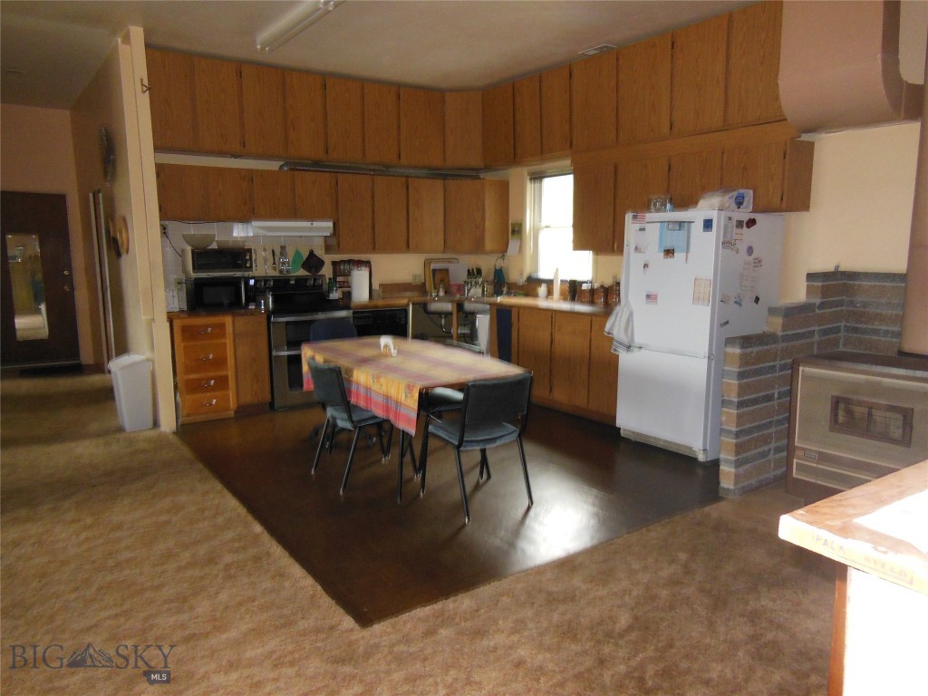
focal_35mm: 25
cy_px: 348
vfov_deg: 54.9
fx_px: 670
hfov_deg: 69.4
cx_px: 464
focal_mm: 4.5
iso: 500
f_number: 3.5
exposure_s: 1/25
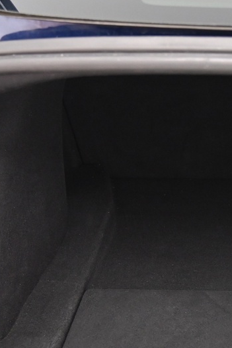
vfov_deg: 26.9
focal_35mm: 74
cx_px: 294
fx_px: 715
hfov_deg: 17.4
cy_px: 275
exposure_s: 1/20
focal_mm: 24
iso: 2000
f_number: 4
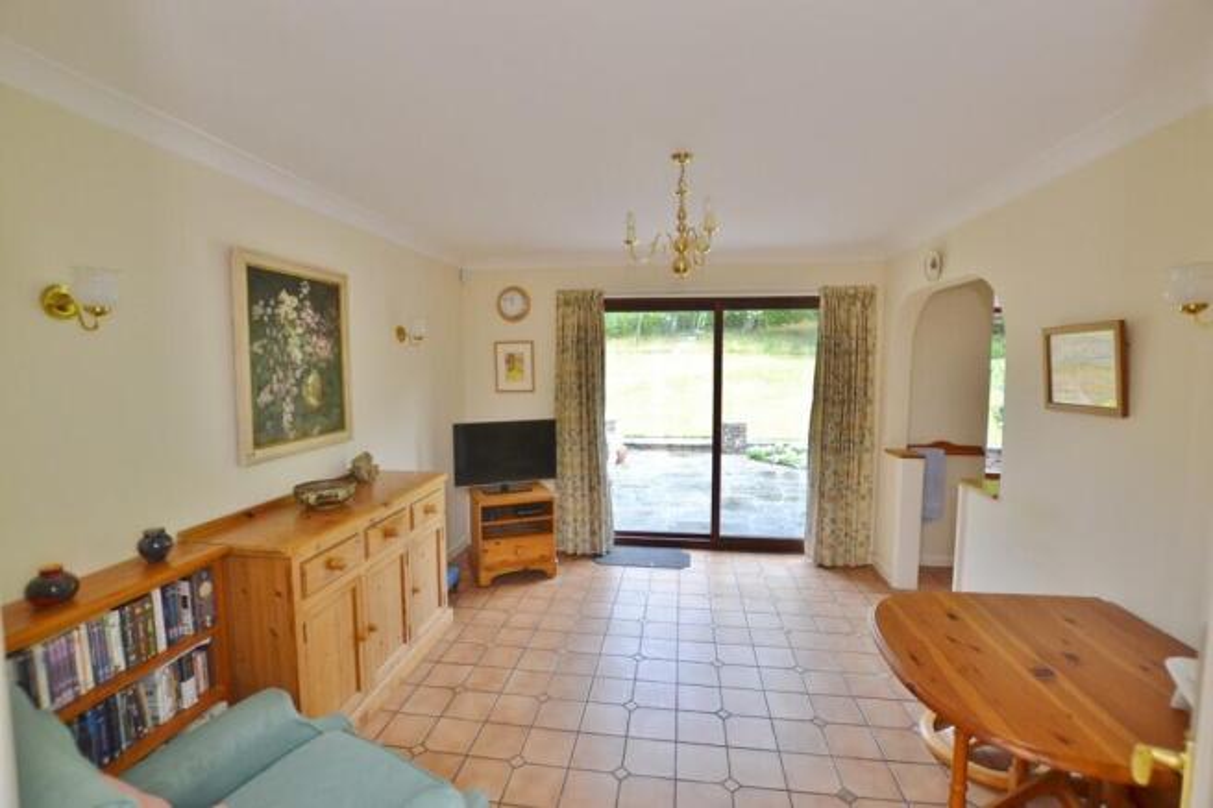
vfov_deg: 77.3
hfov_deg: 100.4
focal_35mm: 15
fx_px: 505
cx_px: 606
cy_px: 404
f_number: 4.5
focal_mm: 10
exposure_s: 1/80
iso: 400
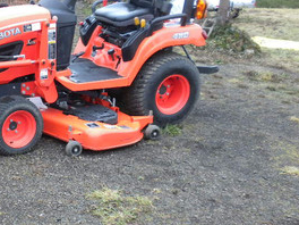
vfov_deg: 20.9
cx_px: 28
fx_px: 605
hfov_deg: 26.8
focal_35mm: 70
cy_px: 149
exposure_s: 1/42.7
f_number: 3.5
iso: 203
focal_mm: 6.6
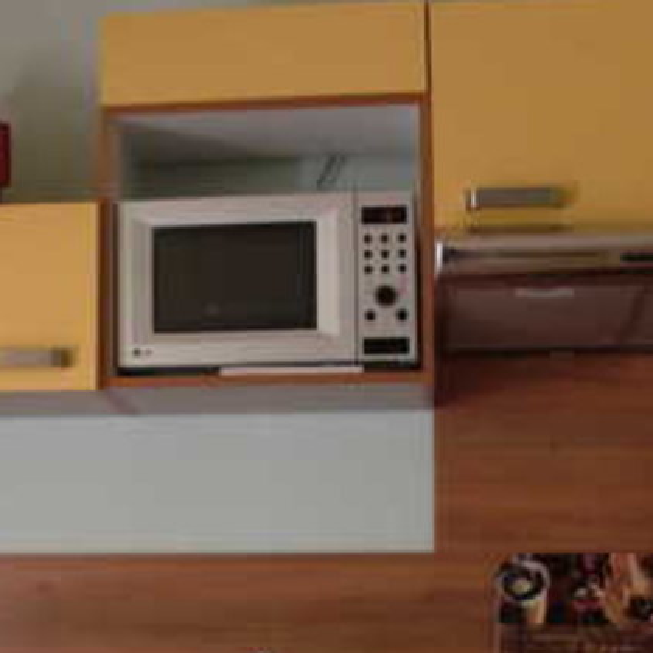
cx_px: 61
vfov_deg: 18.7
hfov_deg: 18.8
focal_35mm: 91
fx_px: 1942
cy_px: 600
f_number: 2.8
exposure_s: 1/60
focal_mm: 6.3
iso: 160
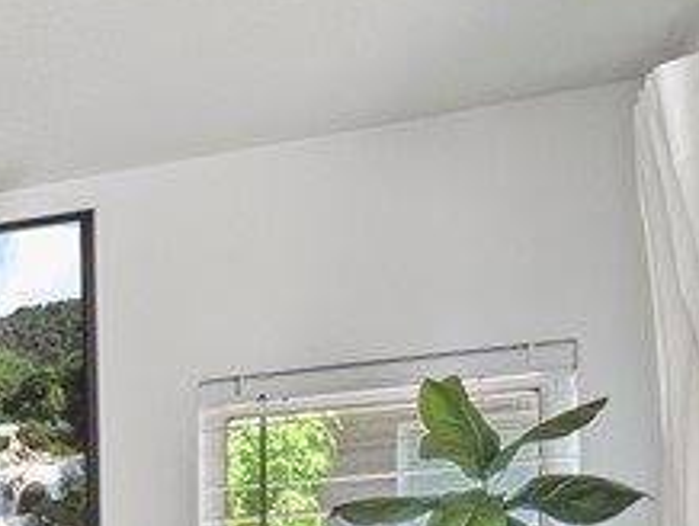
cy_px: 827
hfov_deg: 19.4
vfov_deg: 17.4
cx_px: -568
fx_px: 1516
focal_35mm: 75
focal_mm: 8
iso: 250
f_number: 8
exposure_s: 1/6
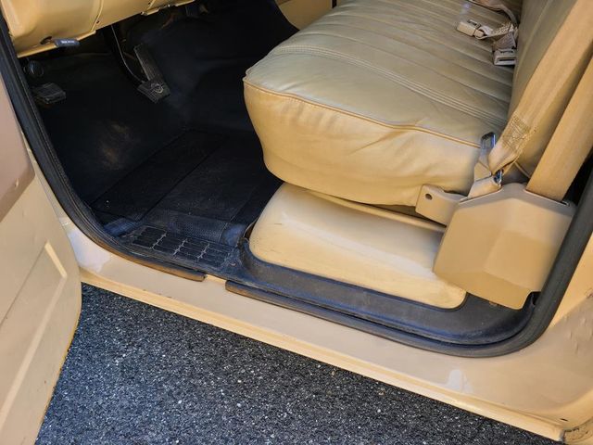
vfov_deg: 53.1
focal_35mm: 26
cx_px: 296
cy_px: 222
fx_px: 445
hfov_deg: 67.3
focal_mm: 5.4
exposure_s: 1/145
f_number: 1.8
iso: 40
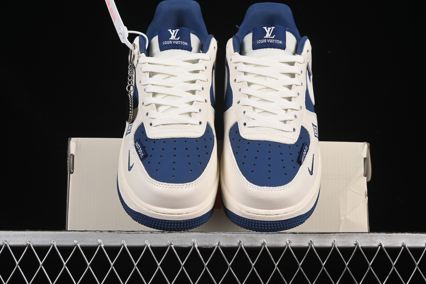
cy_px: 142
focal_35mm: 75
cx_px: 213
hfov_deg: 27.0
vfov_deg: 18.2
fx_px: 887
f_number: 8
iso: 160
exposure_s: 1/80
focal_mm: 50
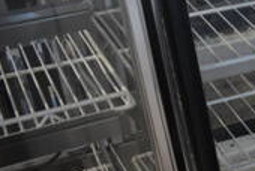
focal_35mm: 97
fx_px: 688
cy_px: 135
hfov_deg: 17.5
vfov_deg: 14.1
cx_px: 444
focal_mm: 18
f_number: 3.5
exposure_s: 1/125
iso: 1600
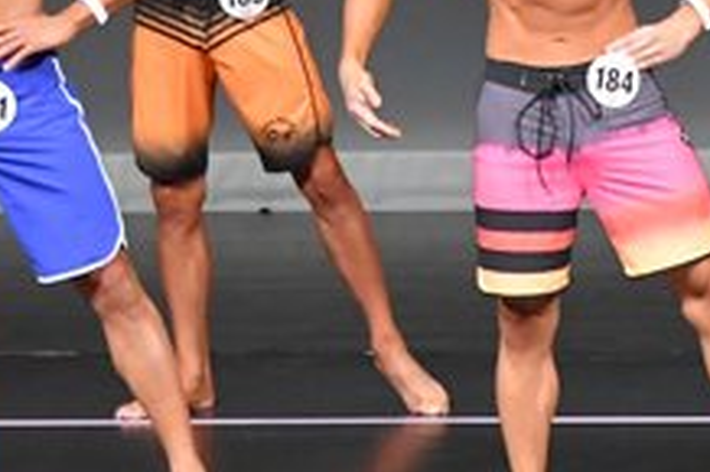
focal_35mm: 719
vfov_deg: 1.9
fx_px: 14169
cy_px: 13
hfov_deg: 2.9
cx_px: 914
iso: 5000
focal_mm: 135
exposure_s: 1/400
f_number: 5.6
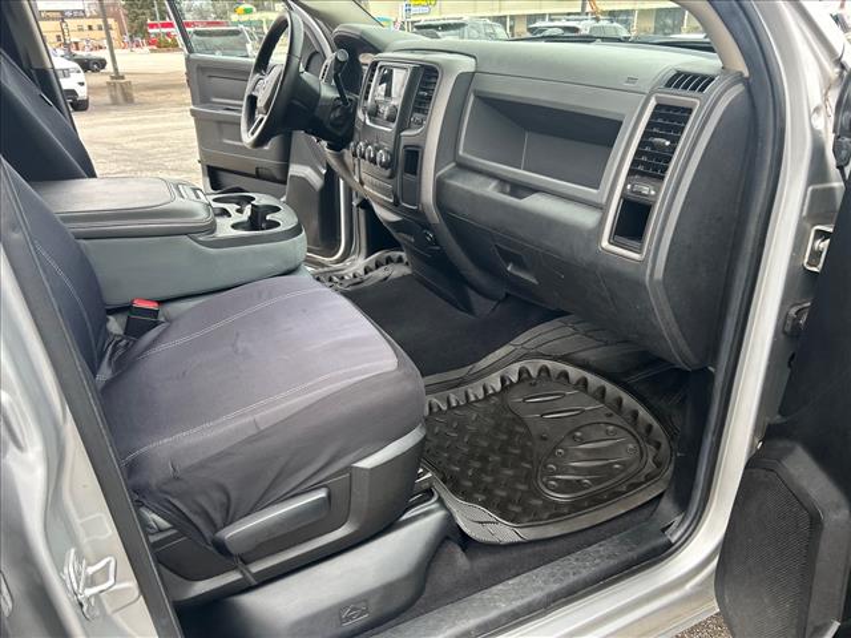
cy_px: 319
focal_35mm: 26
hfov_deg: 67.3
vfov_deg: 53.1
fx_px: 639
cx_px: 426
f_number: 1.5
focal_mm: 5.7
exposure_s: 1/241
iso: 50
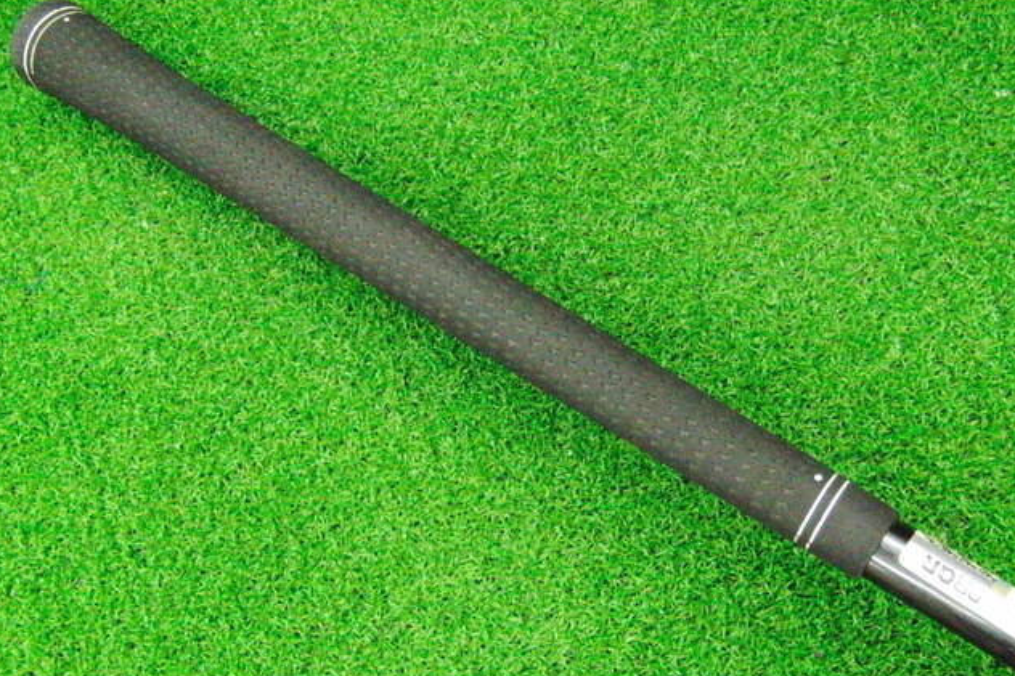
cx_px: 506
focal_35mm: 39
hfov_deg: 49.6
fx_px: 1099
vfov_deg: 34.2
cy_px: 336
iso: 3200
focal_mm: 6.42
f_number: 3.6
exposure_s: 1/125
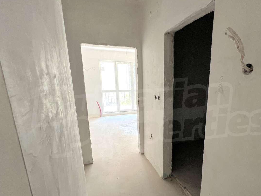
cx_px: 151
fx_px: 136
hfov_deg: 87.0
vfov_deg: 70.9
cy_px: 118
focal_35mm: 18
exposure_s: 1/100
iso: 100
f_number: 1.8
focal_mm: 1.57
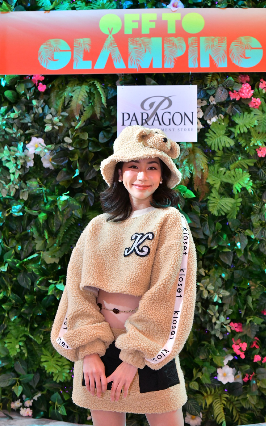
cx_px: 143
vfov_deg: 35.7
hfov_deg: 22.7
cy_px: 215
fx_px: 661
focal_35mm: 57
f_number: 5.6
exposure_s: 1/160
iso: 1600
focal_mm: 55
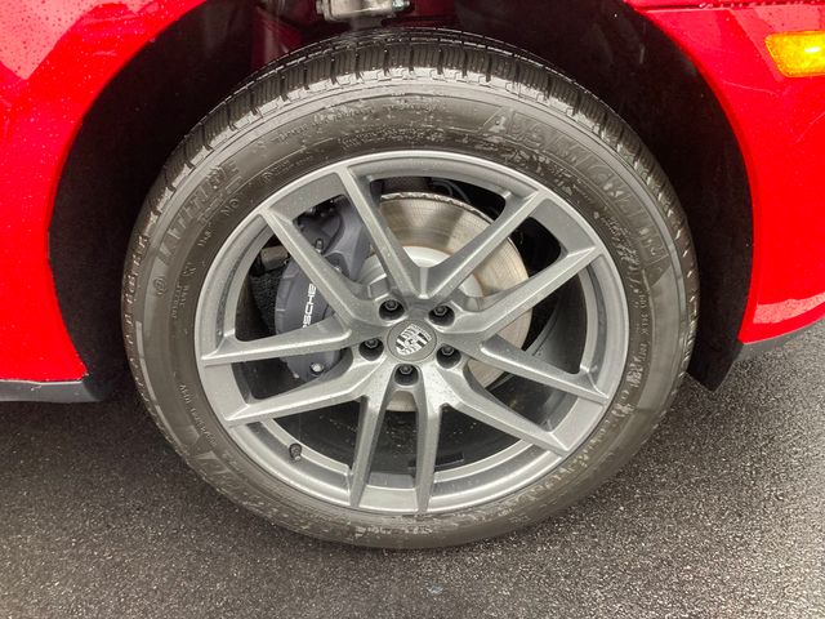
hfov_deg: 63.4
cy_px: 310
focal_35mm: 28
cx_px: 412
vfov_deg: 49.7
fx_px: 667
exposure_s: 1/50
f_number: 1.8
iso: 125
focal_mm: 3.99
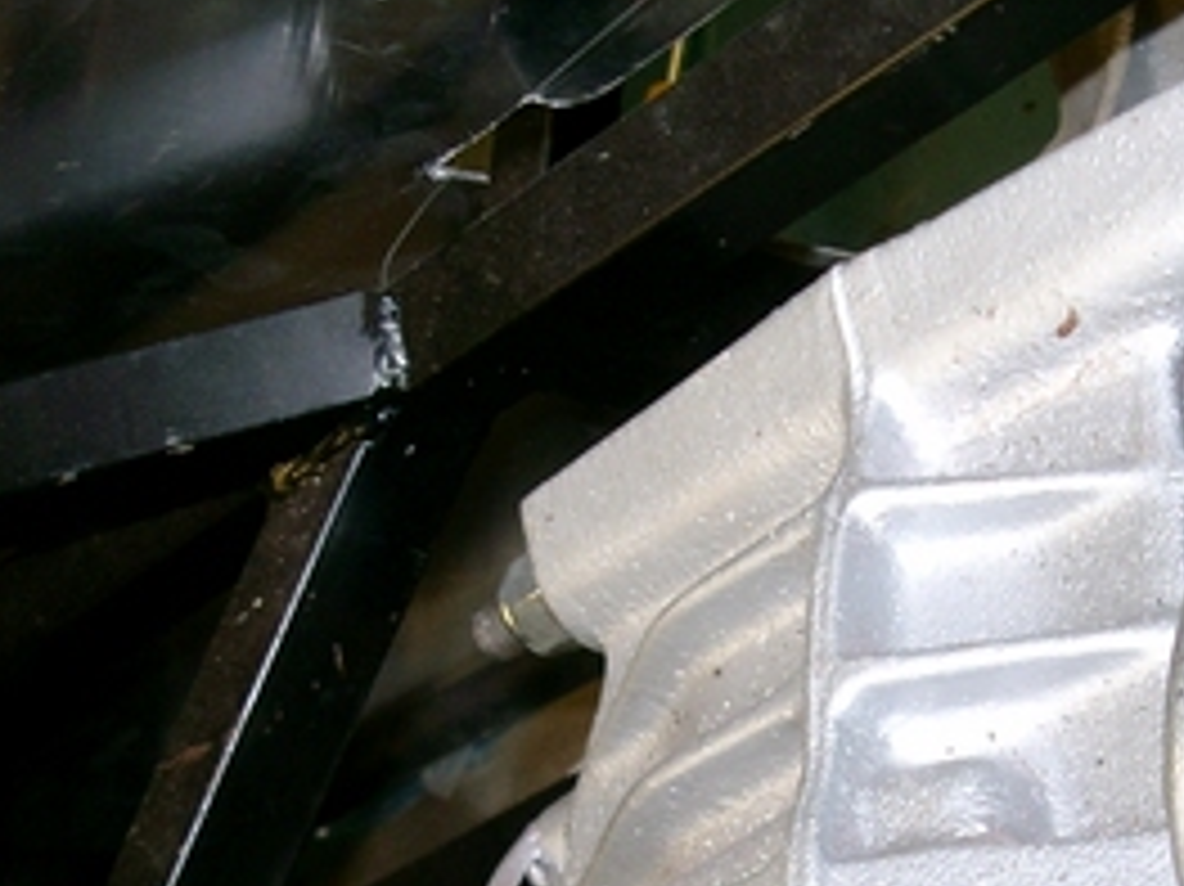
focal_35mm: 90
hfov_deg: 21.7
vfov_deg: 16.1
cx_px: 788
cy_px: 864
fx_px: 3077
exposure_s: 1/60
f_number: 2.6
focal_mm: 7.6
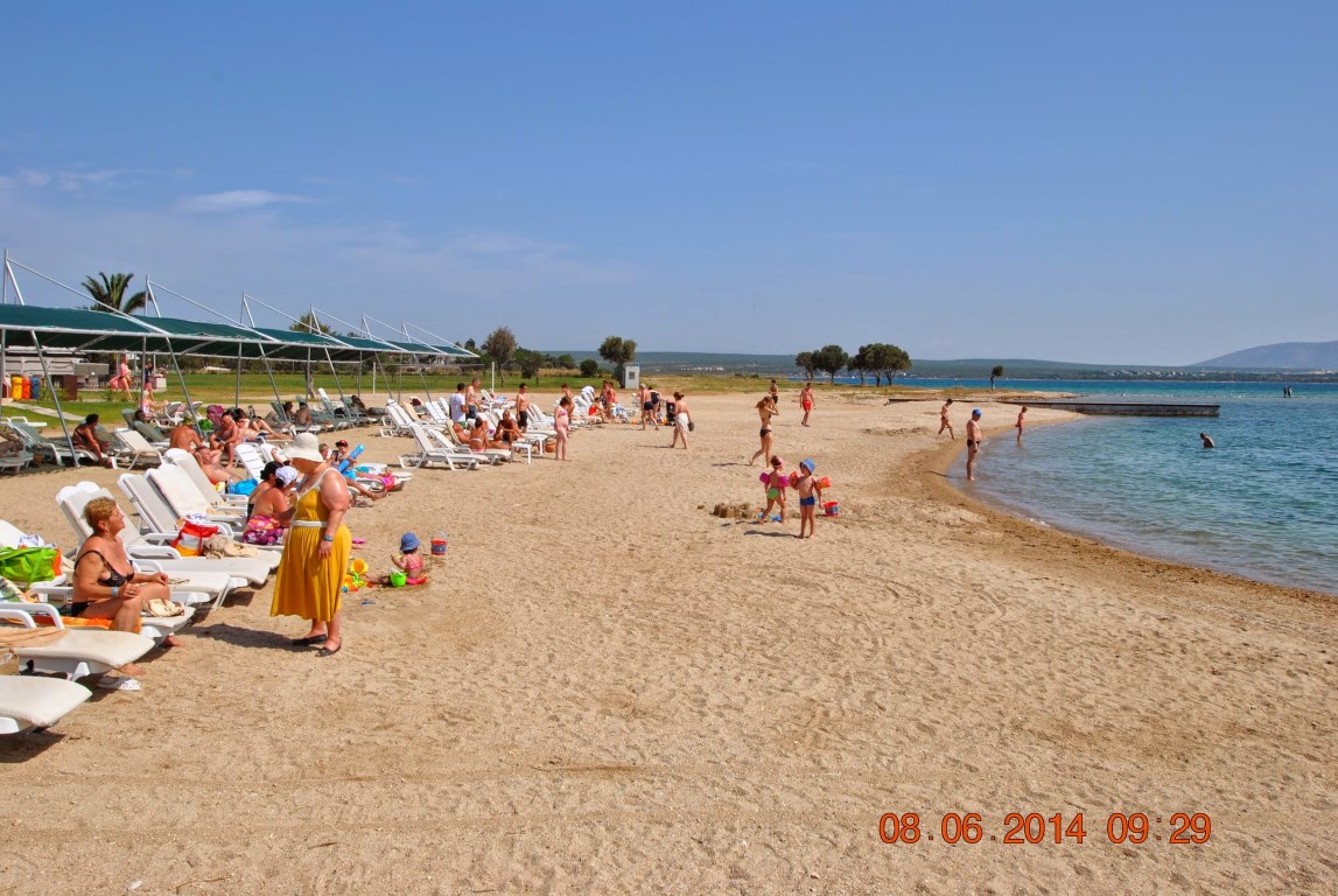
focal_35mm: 28
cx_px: 669
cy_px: 448
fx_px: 1061
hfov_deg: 64.5
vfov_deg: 45.8
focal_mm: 19
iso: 100
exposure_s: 1/320
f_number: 9
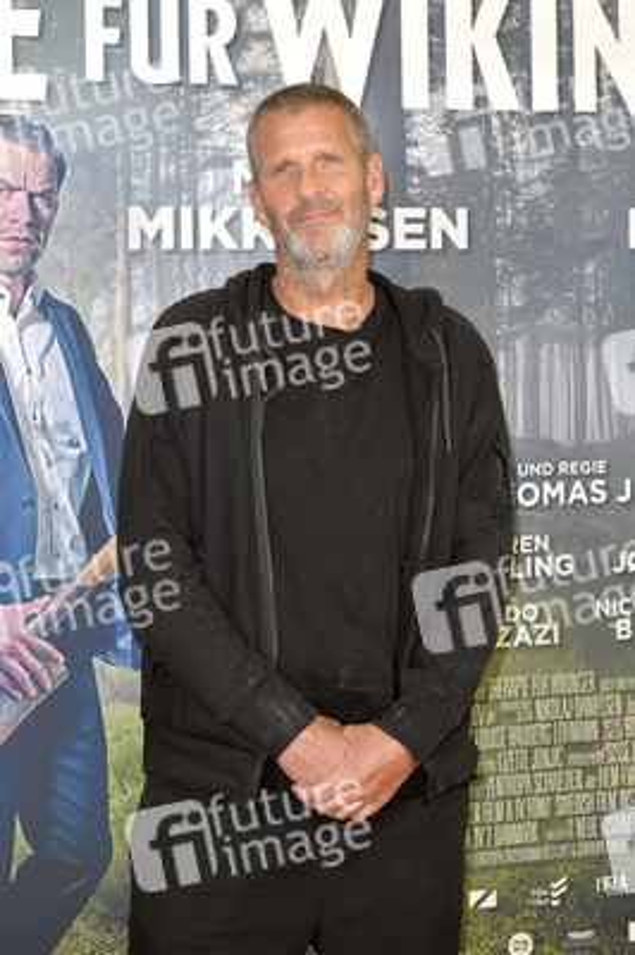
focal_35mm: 70
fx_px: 1855
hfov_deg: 19.4
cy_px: 478
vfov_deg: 28.9
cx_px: 318
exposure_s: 1/250
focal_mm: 70
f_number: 6.3
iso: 1600
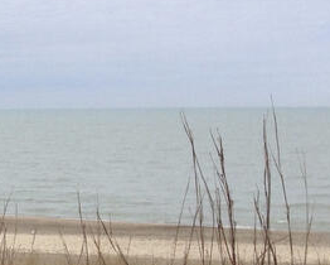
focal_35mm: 164
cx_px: -464
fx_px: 1603
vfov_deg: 9.3
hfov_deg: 10.2
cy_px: 310
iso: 50
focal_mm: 4.13
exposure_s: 1/1748
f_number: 2.4
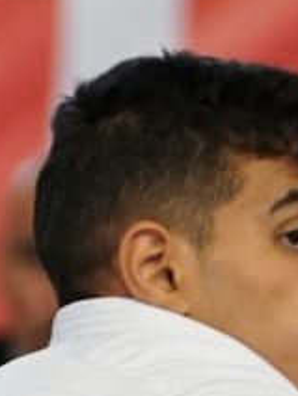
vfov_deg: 1.7
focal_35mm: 1192
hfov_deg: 1.2
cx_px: -121
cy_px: 186
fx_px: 13668
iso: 2000
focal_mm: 147
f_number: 2.8
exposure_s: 1/1000
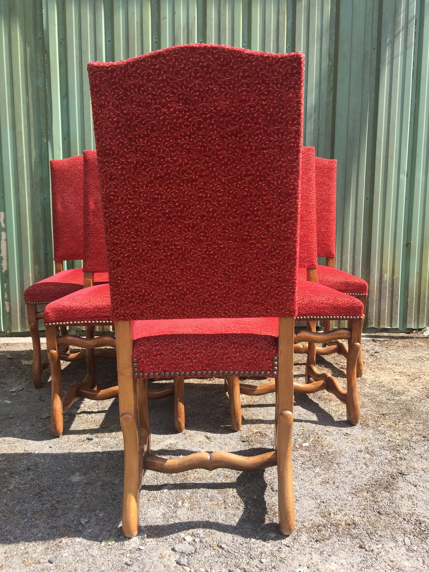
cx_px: 214
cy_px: 286
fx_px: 479
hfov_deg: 48.2
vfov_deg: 61.7
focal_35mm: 29
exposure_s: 1/791
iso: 32
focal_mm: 4.15
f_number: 2.2
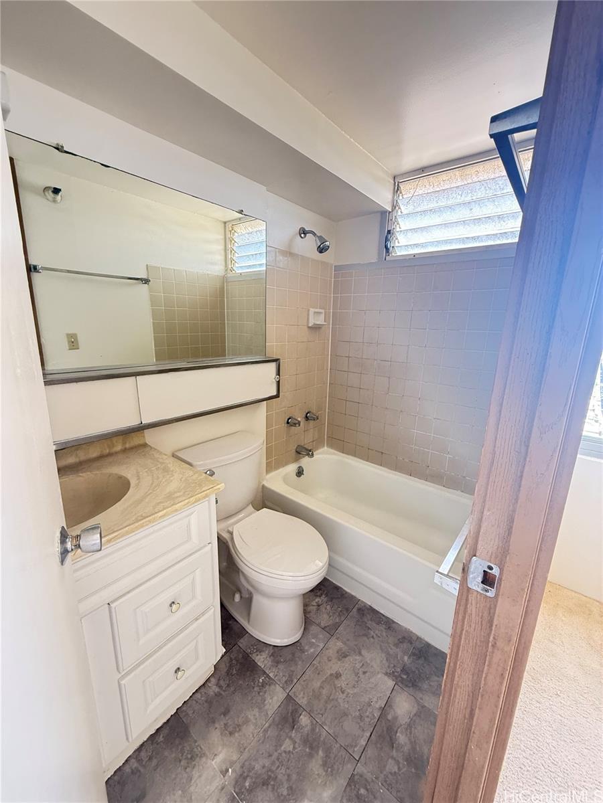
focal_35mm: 14
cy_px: 402
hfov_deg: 85.7
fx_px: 325
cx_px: 302
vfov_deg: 102.1
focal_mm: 2.22
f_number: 2.2
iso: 400
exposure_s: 1/60
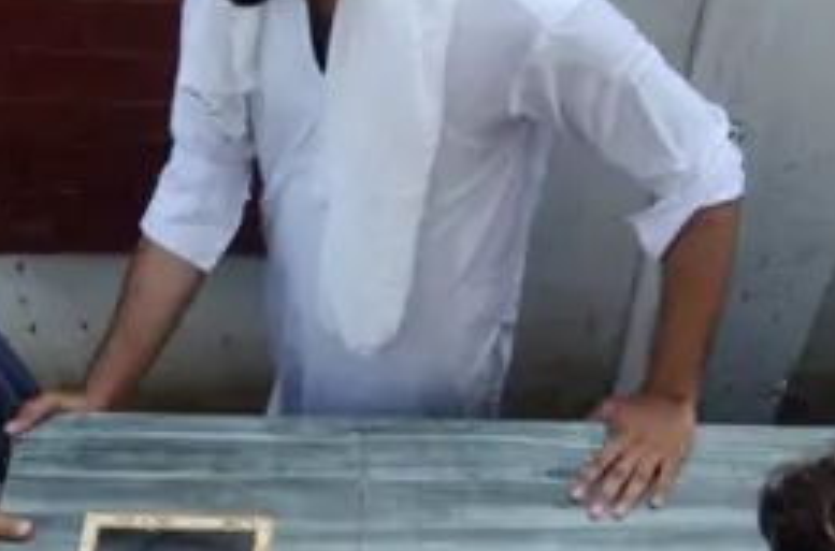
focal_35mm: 51
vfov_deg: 25.5
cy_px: 493
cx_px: 371
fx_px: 1179
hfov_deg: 38.9
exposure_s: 1/800
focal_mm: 10
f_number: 5
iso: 320
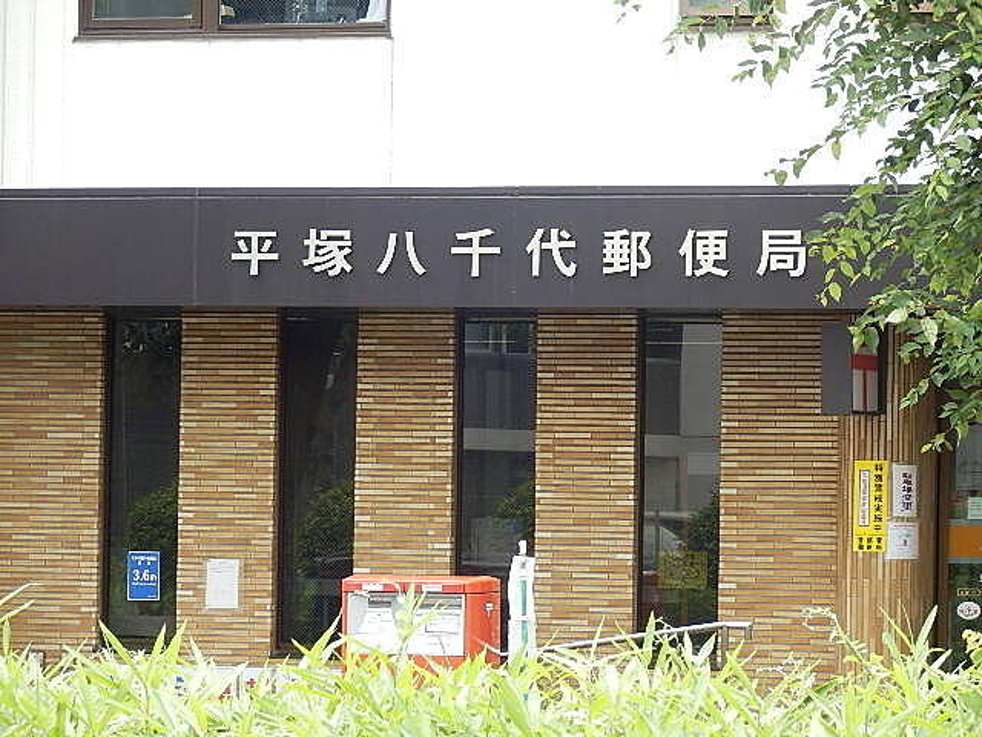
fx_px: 5617
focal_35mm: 198
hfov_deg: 10.0
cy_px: 368
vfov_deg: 7.5
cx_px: 491
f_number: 5.8
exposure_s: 1/200
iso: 320
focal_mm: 35.1
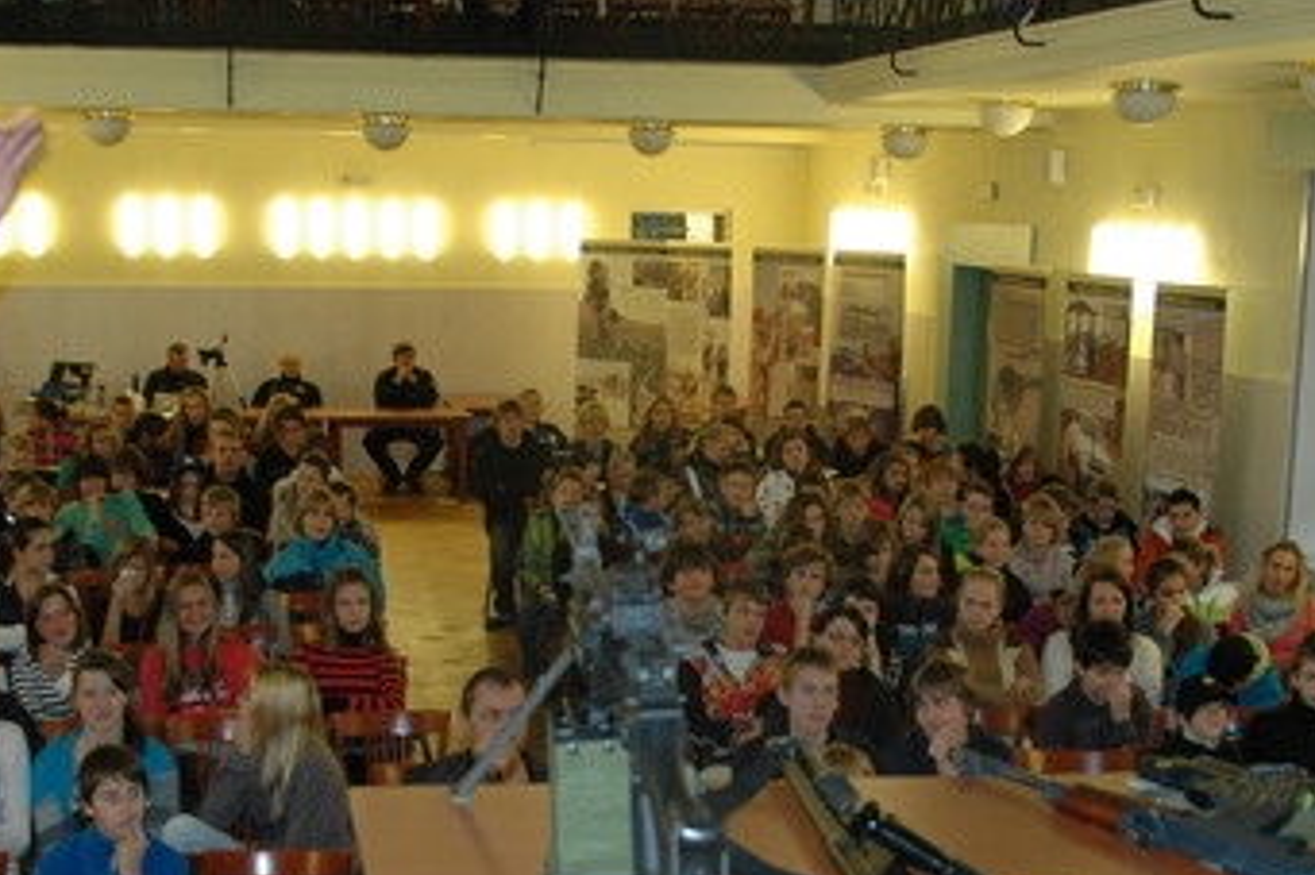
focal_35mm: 62
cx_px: 659
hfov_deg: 32.4
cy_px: 632
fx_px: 2264
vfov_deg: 21.7
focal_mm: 22
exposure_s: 1/60
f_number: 3.8
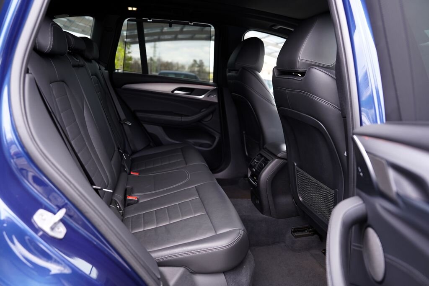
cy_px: 143
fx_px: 286
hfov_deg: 73.7
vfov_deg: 53.1
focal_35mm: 24
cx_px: 214
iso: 400
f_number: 2.8
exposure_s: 1/30
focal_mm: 24
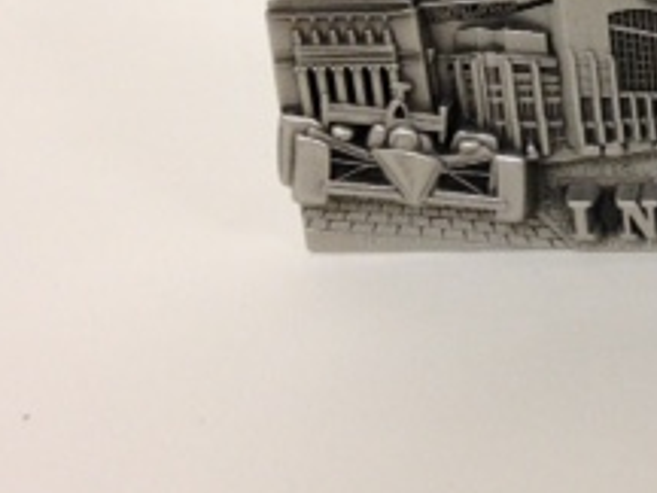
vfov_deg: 14.9
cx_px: 818
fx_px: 1860
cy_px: 40
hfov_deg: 18.8
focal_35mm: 98
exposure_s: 1/20
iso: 80
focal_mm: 4.12
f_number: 2.4
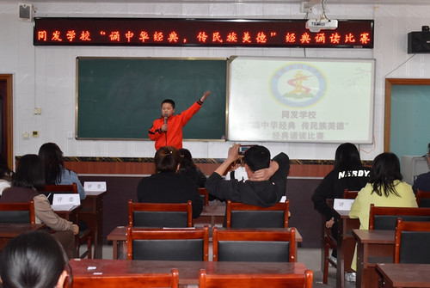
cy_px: 144
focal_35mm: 57
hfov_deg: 35.0
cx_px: 215
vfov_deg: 23.9
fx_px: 682
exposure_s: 1/100
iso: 800
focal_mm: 38
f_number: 5
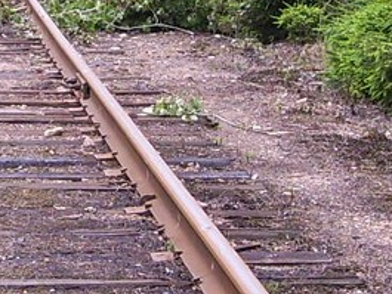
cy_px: 106
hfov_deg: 10.3
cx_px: 223
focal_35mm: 192
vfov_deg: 7.7
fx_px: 2175
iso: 80
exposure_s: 1/160
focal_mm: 5.7
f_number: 2.9
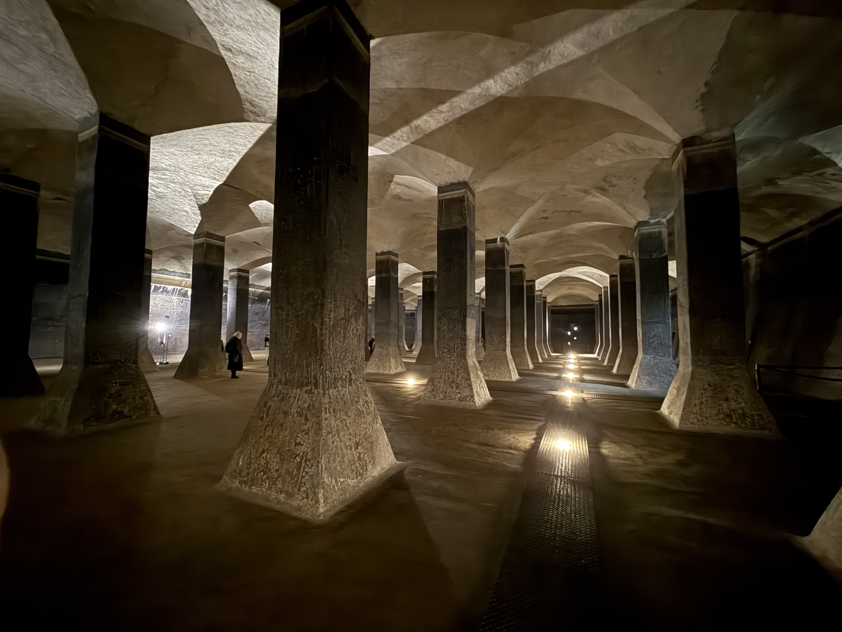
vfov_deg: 85.7
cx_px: 421
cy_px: 316
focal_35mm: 14
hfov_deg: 102.1
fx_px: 341
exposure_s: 1/4
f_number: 2.2
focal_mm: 2.22
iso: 1600
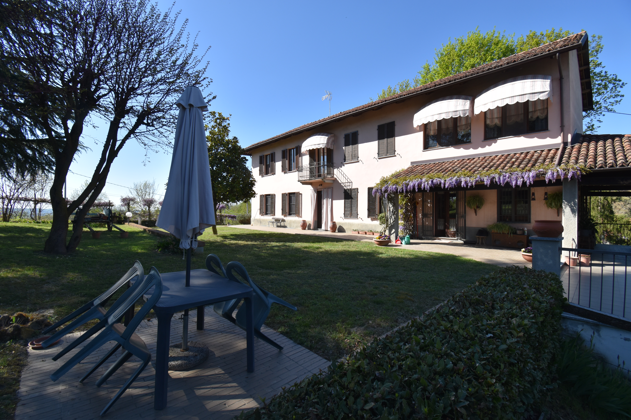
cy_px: 210
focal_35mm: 15
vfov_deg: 77.3
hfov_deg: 100.4
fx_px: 263
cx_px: 316
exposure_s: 1/320
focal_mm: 10
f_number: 9
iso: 200
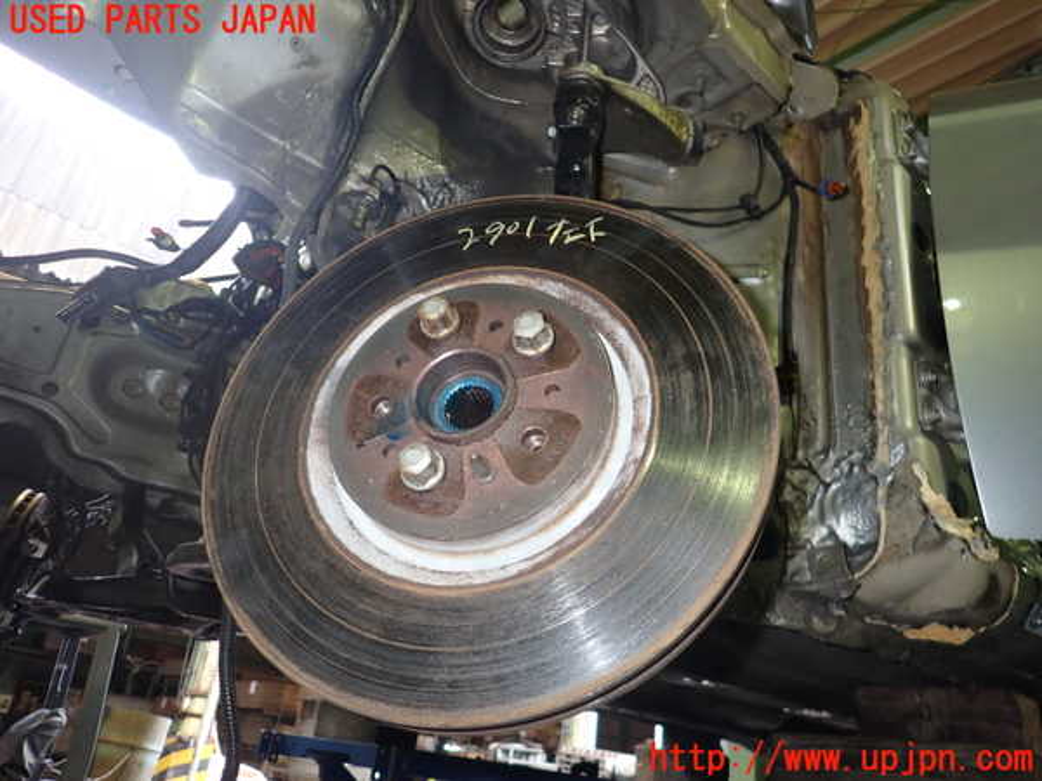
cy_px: 390
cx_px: 521
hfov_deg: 69.4
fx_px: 753
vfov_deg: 54.9
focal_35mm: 25
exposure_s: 1/30
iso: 200
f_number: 2
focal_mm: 4.5
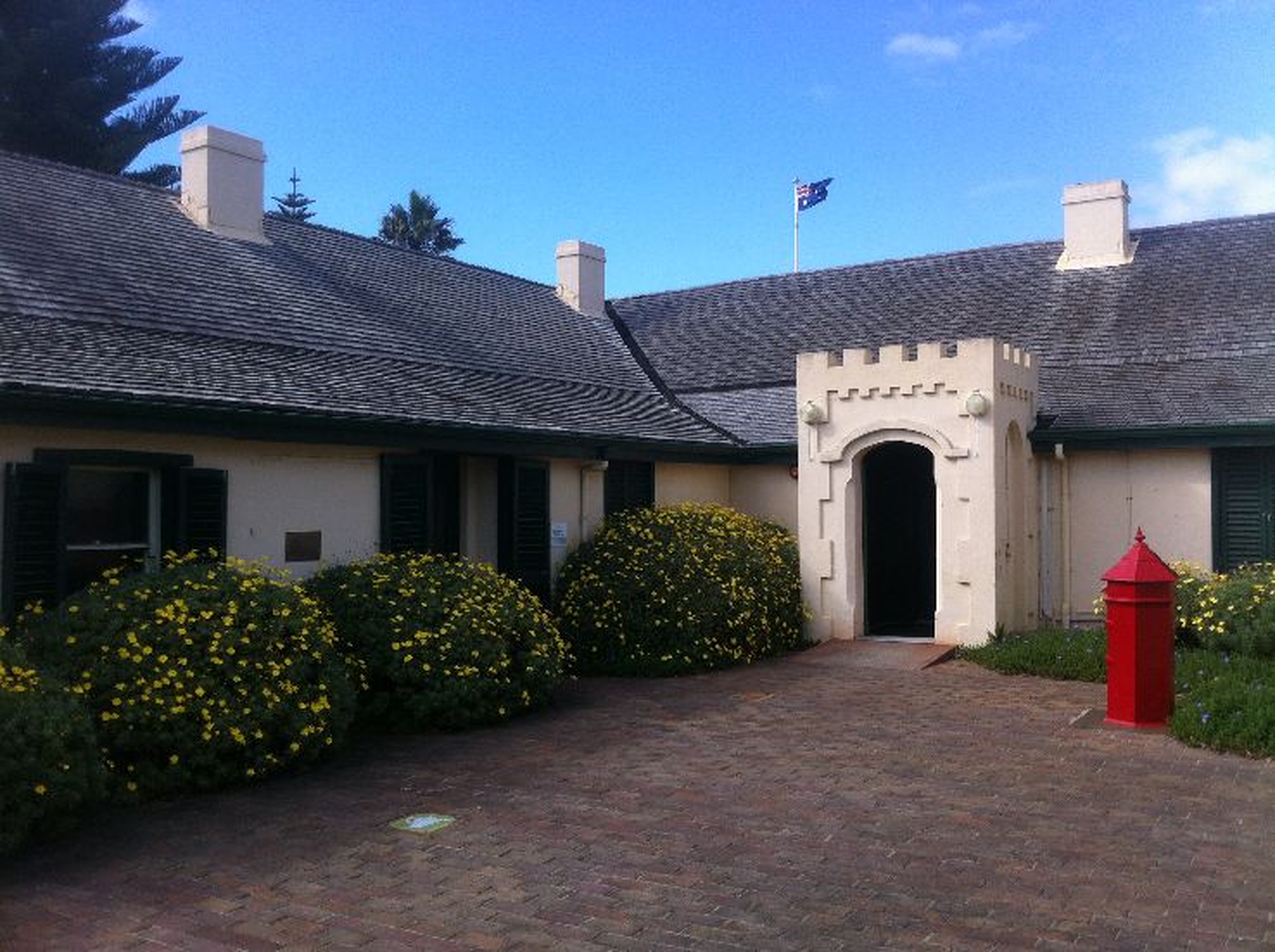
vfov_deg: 40.6
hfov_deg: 52.7
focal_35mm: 35
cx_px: 638
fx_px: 1287
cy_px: 476
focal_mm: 3.85
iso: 80
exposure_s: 1/686
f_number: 2.8
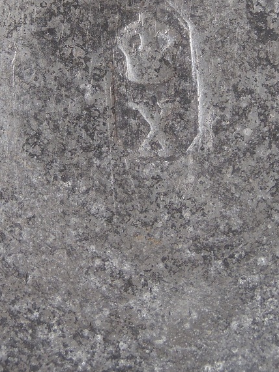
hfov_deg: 19.9
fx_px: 796
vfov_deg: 25.7
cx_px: 104
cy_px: 59
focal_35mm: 74
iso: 80
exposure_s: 1/100
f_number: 3.6
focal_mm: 5.93
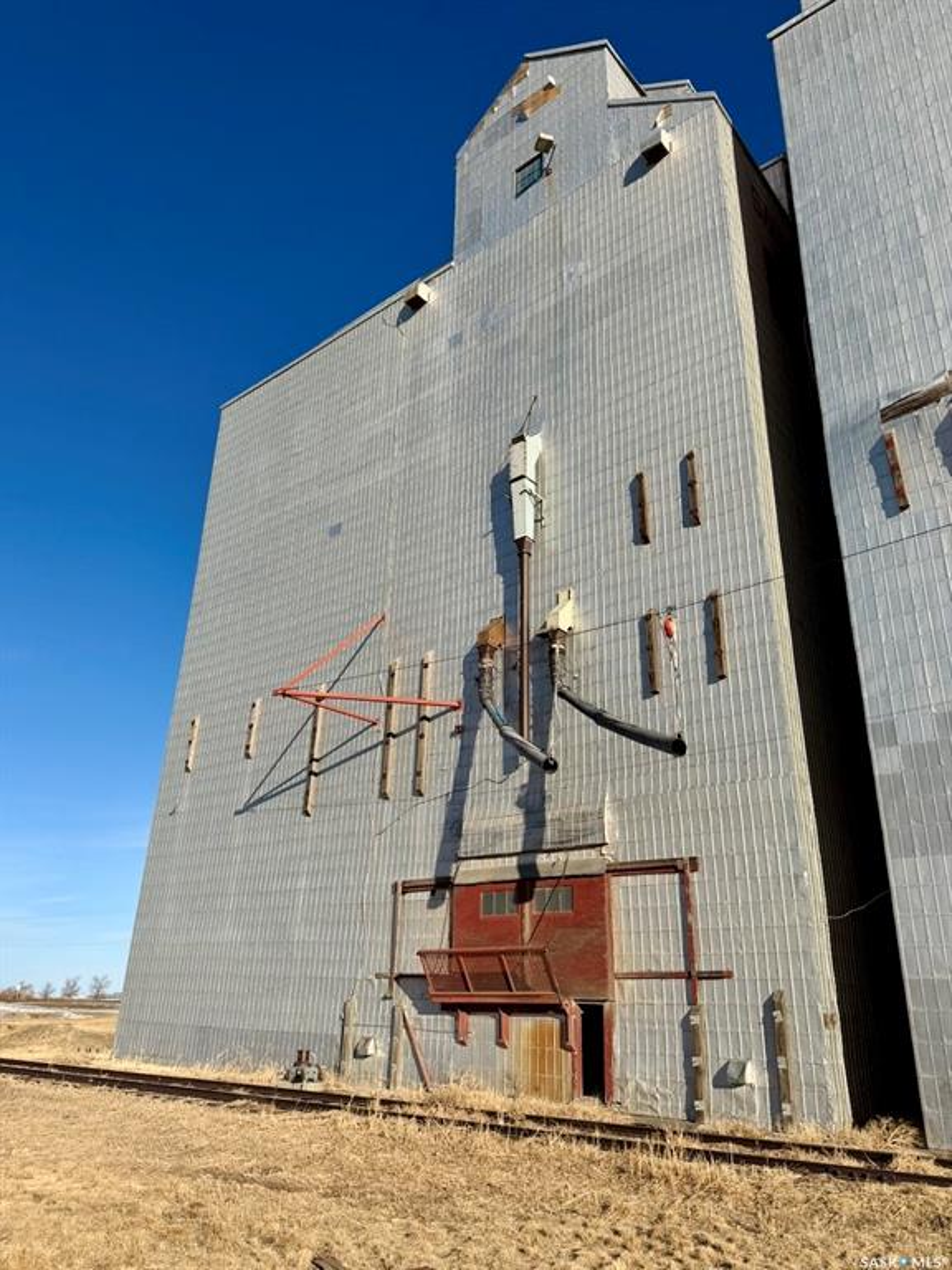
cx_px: 476
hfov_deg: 56.8
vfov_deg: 71.6
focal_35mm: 24
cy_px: 635
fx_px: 880
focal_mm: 6.76
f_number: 1.78
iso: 80
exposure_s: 1/6711
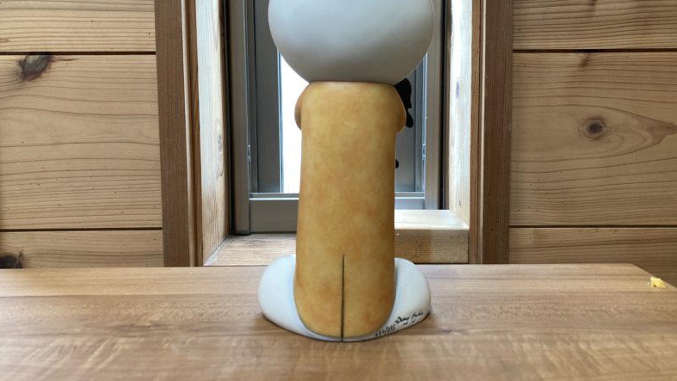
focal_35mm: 31
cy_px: 160
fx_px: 557
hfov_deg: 62.6
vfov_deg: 37.7
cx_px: 338
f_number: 1.8
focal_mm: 3.99
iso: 160
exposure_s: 1/60
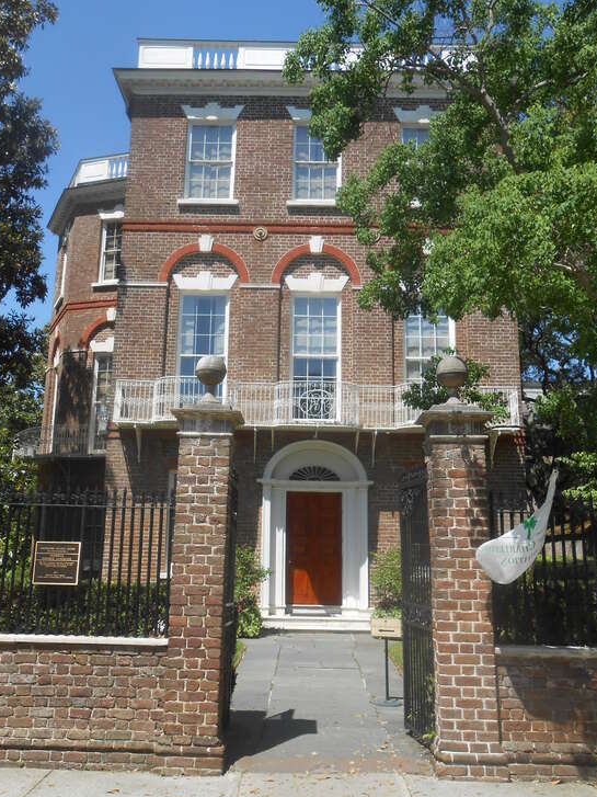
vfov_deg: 55.3
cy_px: 367
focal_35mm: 33
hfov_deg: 42.9
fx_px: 759
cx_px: 285
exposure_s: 1/640
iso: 80
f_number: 3.8
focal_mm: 5.3
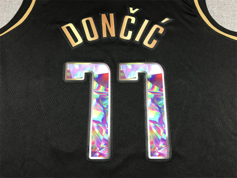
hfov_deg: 63.4
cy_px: 89
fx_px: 192
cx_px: 118
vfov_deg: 49.7
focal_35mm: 28
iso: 40
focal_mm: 3.99
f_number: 1.8
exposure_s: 1/25
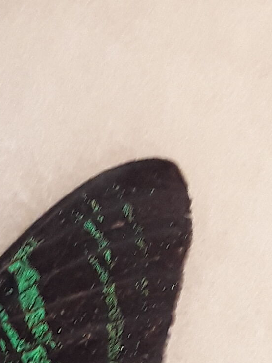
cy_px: 420
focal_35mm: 119
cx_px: -168
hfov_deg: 11.8
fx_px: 1248
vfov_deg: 16.0
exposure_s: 1/33
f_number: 1.9
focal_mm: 2.91
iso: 80
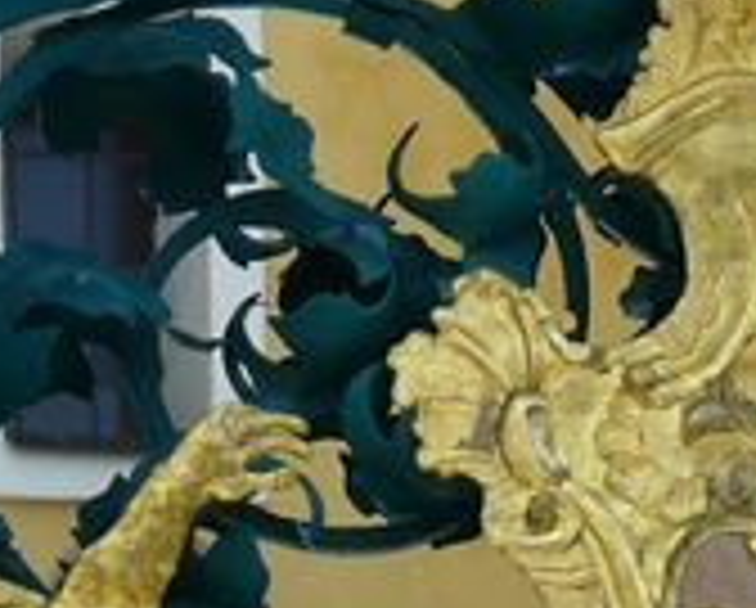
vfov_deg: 1.2
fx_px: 30034
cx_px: 819
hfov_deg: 1.4
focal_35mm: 1340
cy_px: 1036
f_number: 5.6
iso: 100
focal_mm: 47.5
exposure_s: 1/320
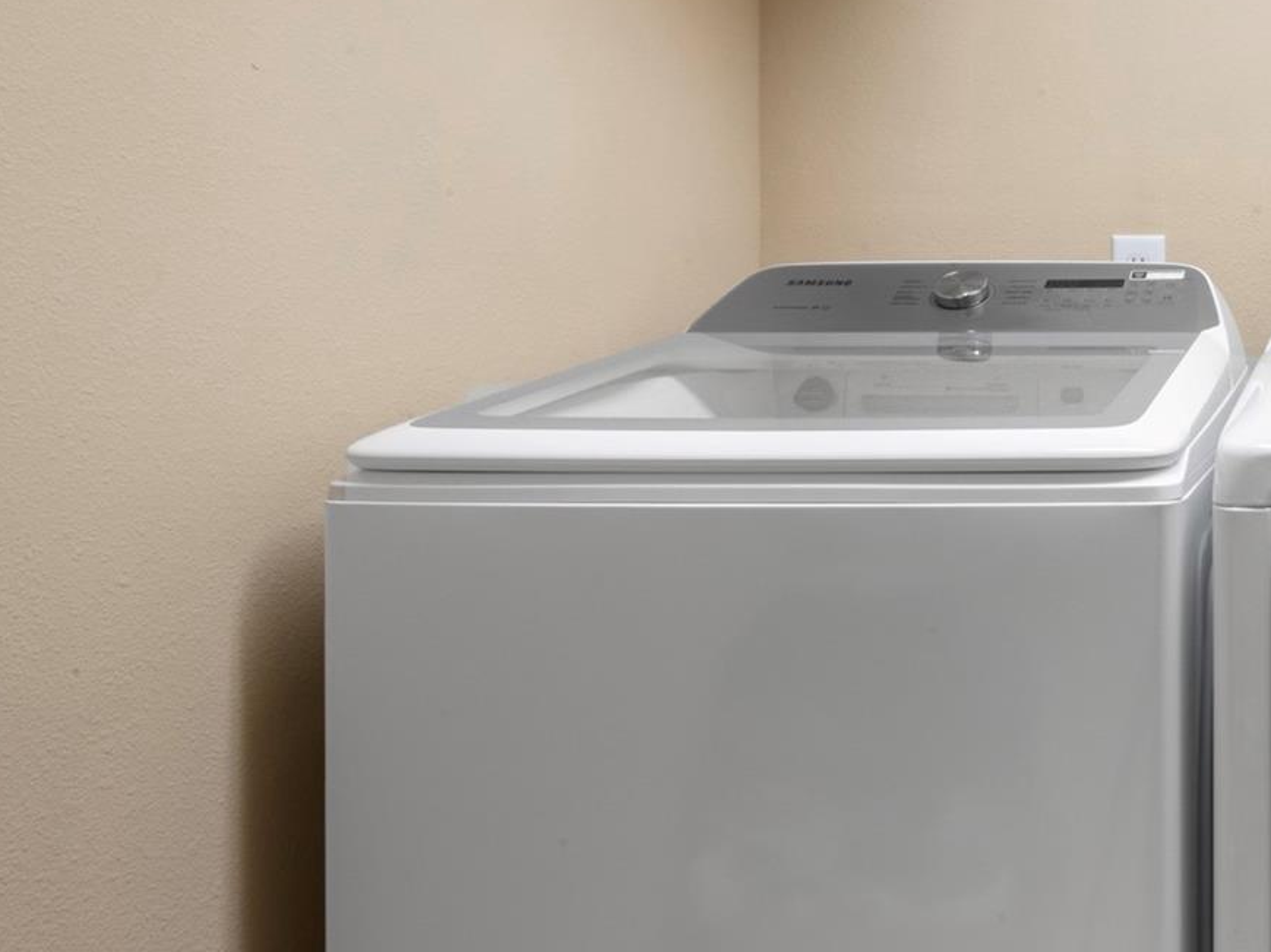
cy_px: 254
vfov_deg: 40.7
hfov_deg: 43.8
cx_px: 1341
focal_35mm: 34
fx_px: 1248
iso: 250
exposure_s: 4
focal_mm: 15
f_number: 9
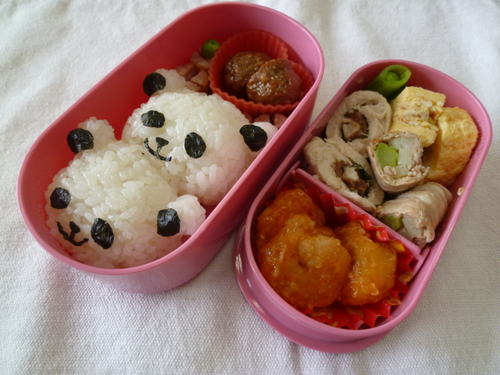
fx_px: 347
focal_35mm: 24
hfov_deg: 71.6
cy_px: 188
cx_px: 250
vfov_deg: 56.8
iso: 80
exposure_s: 1/100
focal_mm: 4.3
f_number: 2.2
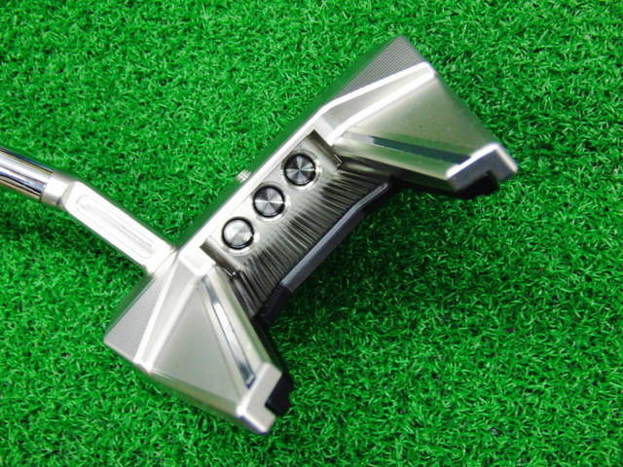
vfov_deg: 38.7
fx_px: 666
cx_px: 312
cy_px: 234
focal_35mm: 37
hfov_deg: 50.1
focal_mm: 6.42
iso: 400
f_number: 3.6
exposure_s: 1/30
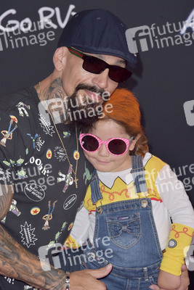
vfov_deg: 12.1
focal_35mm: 170
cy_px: 145
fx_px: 1373
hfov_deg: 8.1
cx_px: 97
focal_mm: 170
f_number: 7.1
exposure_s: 1/200
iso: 500
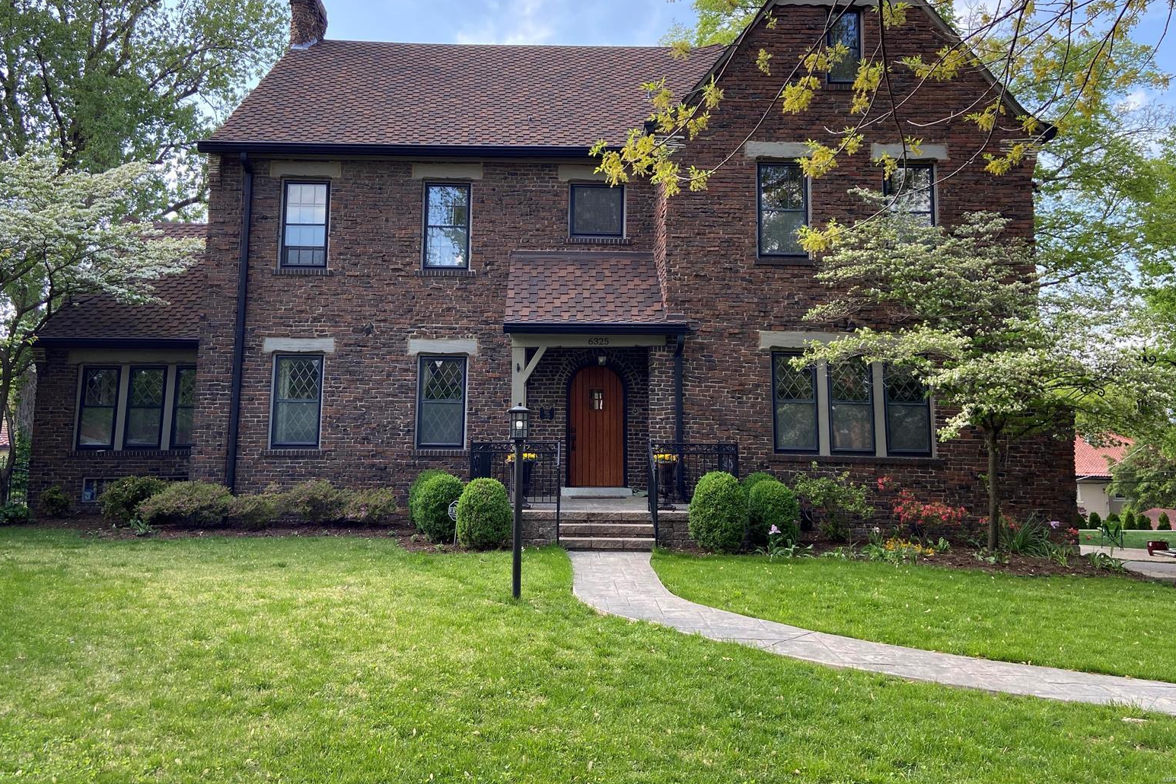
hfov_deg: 65.5
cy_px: 328
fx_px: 915
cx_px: 577
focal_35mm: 28
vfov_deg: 46.2
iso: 32
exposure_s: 1/429
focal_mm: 4.25
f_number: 1.8
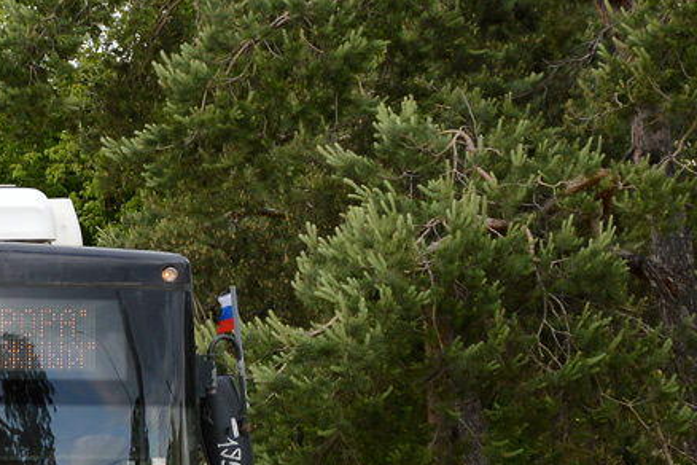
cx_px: -181
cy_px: 368
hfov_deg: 7.5
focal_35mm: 271
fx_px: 5246
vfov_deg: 5.1
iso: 200
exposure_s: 1/250
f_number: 5.6
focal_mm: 66
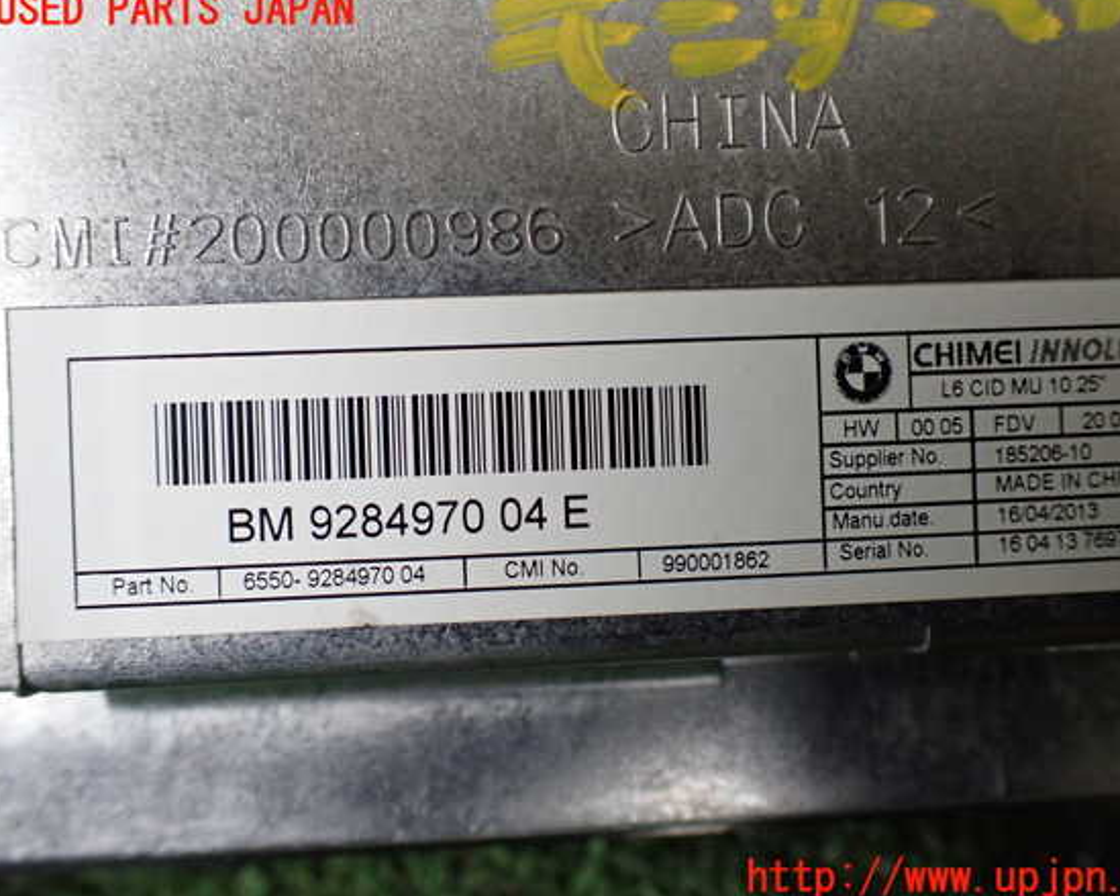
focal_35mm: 32
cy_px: 445
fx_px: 1061
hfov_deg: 55.6
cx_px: 596
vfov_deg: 45.8
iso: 640
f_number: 2.3
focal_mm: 5.4
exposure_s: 1/125
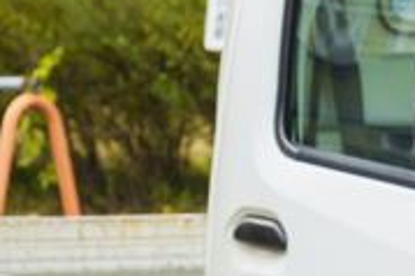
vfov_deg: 2.8
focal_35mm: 492
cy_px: 232
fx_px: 5666
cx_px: 742
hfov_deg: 4.2
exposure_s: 1/160
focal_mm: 44.38
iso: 125
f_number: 4.5
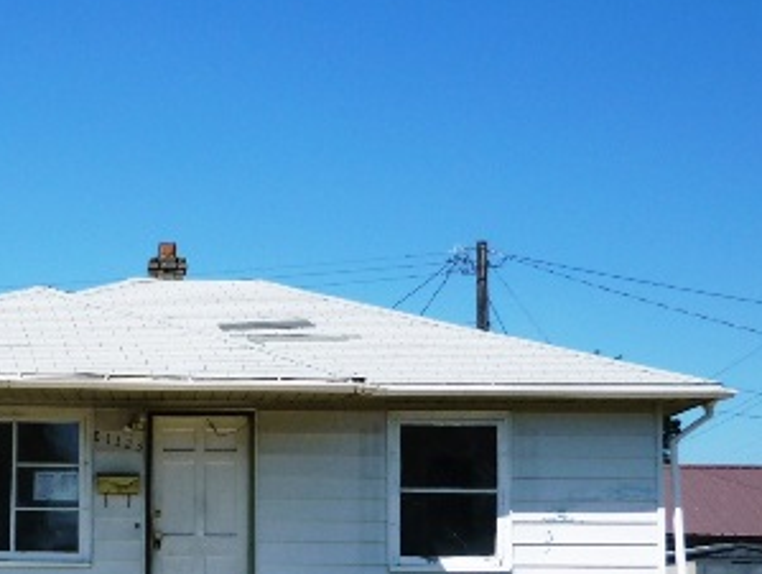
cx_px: 140
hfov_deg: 30.3
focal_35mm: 62
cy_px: 531
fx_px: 1366
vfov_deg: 23.0
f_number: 4
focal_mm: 5.2
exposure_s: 1/800
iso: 80
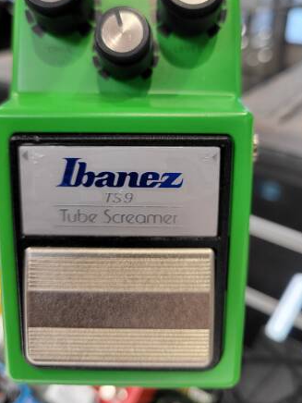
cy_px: 175
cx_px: 149
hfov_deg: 45.4
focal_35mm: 31
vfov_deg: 58.1
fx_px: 361
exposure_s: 1/120
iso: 100
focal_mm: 5.4
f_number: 1.8
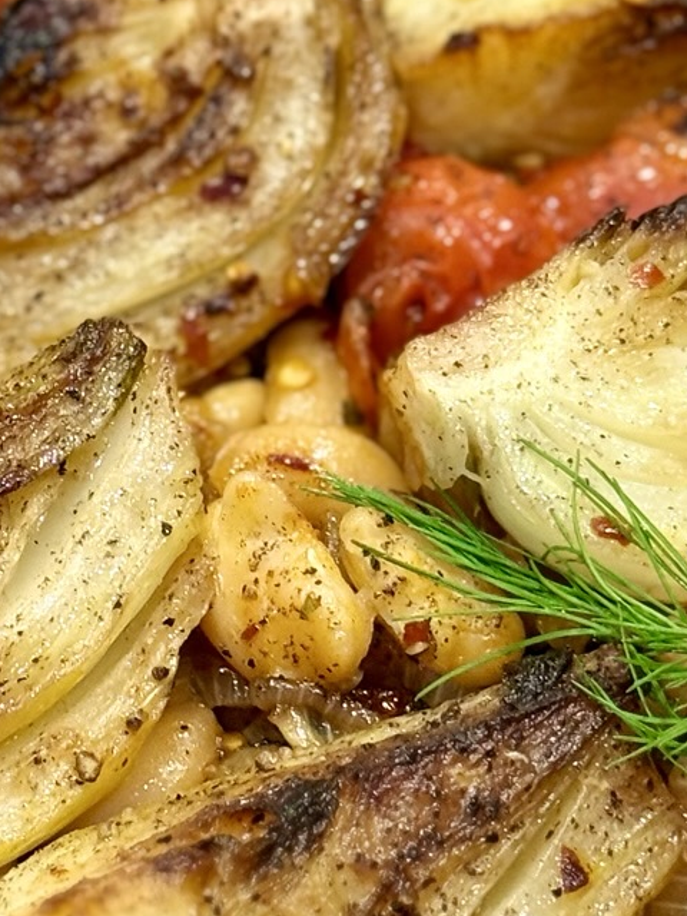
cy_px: 333
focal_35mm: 150
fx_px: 3969
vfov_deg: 13.2
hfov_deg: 9.9
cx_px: 83
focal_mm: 6.76
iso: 160
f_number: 1.78
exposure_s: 1/60
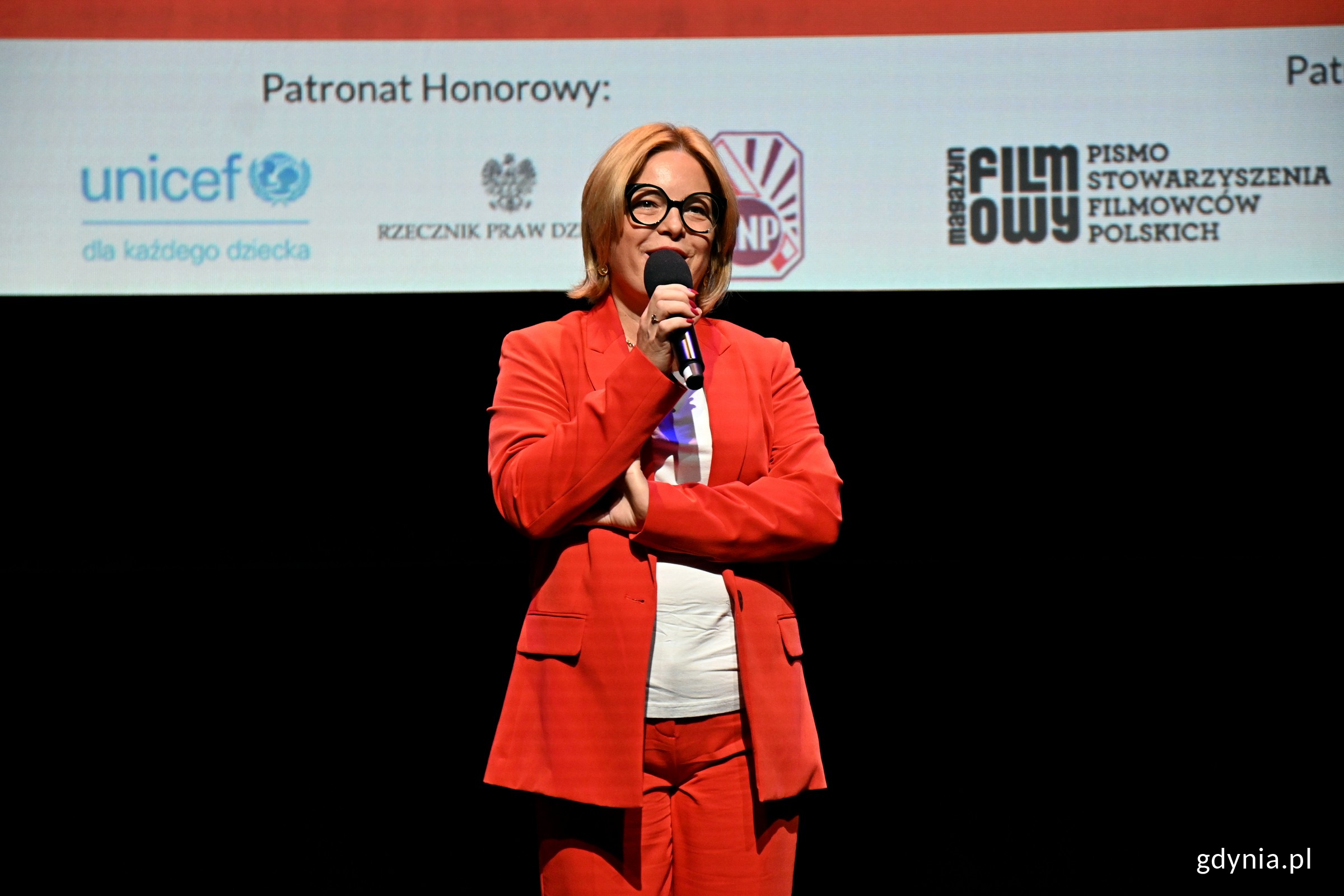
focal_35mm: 105
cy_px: 448
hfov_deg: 19.5
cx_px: 672
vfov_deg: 13.0
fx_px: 3920
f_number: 4
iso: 1600
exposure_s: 1/125
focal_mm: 70
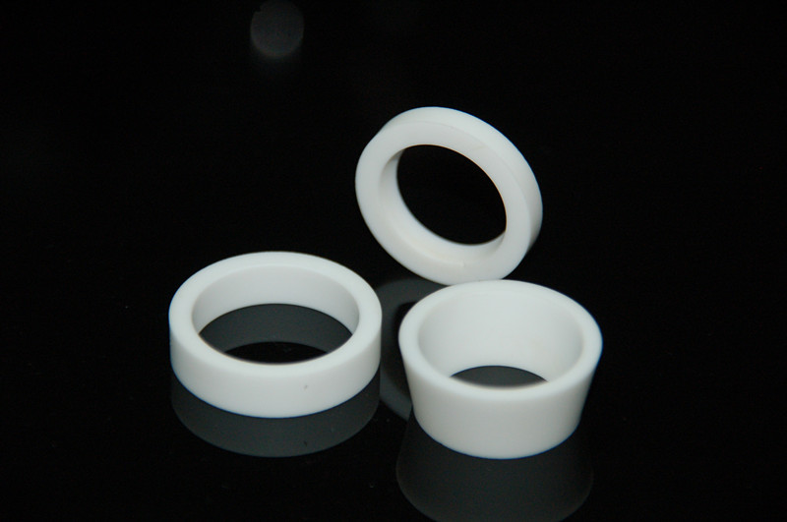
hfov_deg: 6.9
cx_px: 394
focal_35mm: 300
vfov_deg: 4.6
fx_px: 6549
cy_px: 261
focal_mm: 200
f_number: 6.3
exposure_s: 1/60
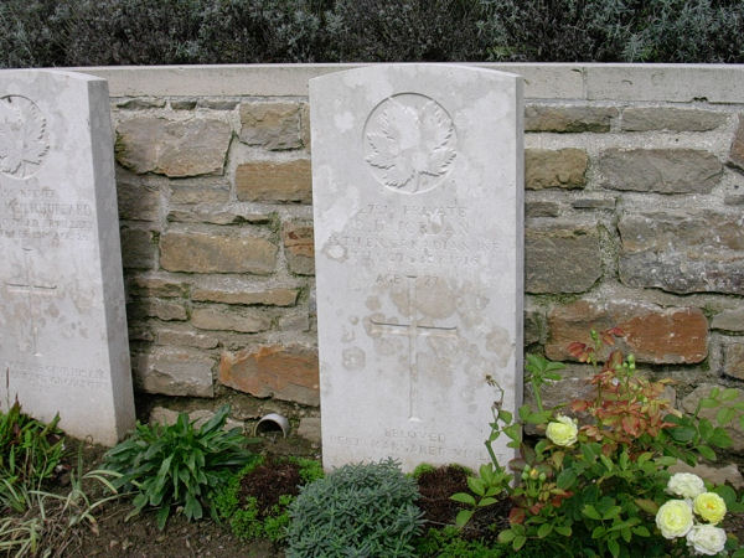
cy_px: 279
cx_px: 372
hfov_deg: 42.1
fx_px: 967
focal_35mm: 45
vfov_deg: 32.2
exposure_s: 1/362
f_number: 5.8
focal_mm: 6.7
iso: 70
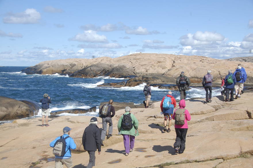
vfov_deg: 28.0
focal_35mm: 48
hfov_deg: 41.1
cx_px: 126
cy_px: 84
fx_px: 337
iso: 400
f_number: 11
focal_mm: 32
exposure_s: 1/500
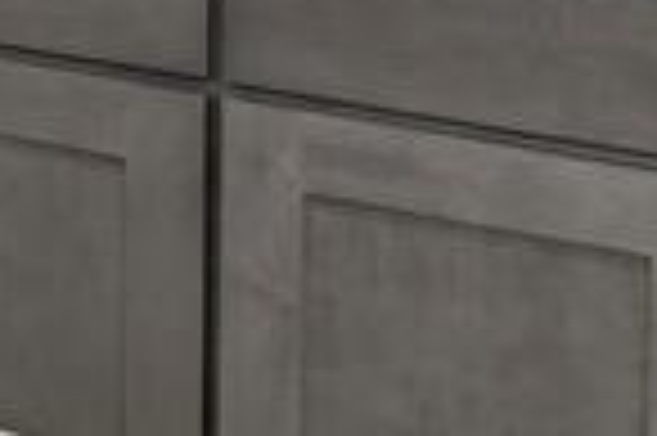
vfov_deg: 10.1
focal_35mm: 119
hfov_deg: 13.6
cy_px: -584
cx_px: -810
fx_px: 2169
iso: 9000
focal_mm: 17
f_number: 8
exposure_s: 1/20
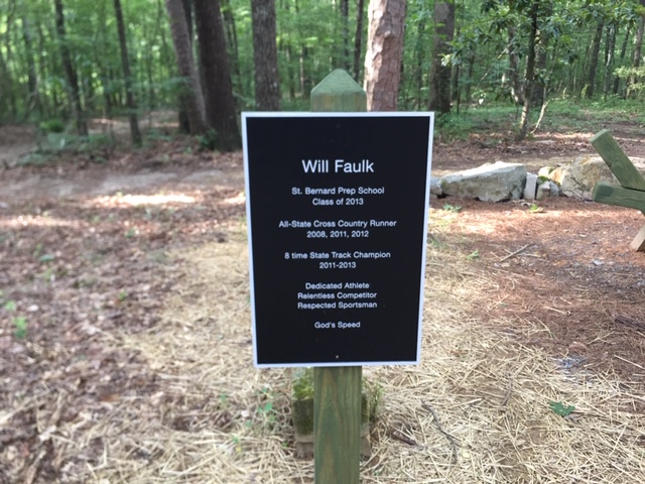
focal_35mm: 29
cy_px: 242
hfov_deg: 61.7
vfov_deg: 48.2
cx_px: 322
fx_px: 540
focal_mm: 4.15
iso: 40
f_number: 2.2
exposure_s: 1/15
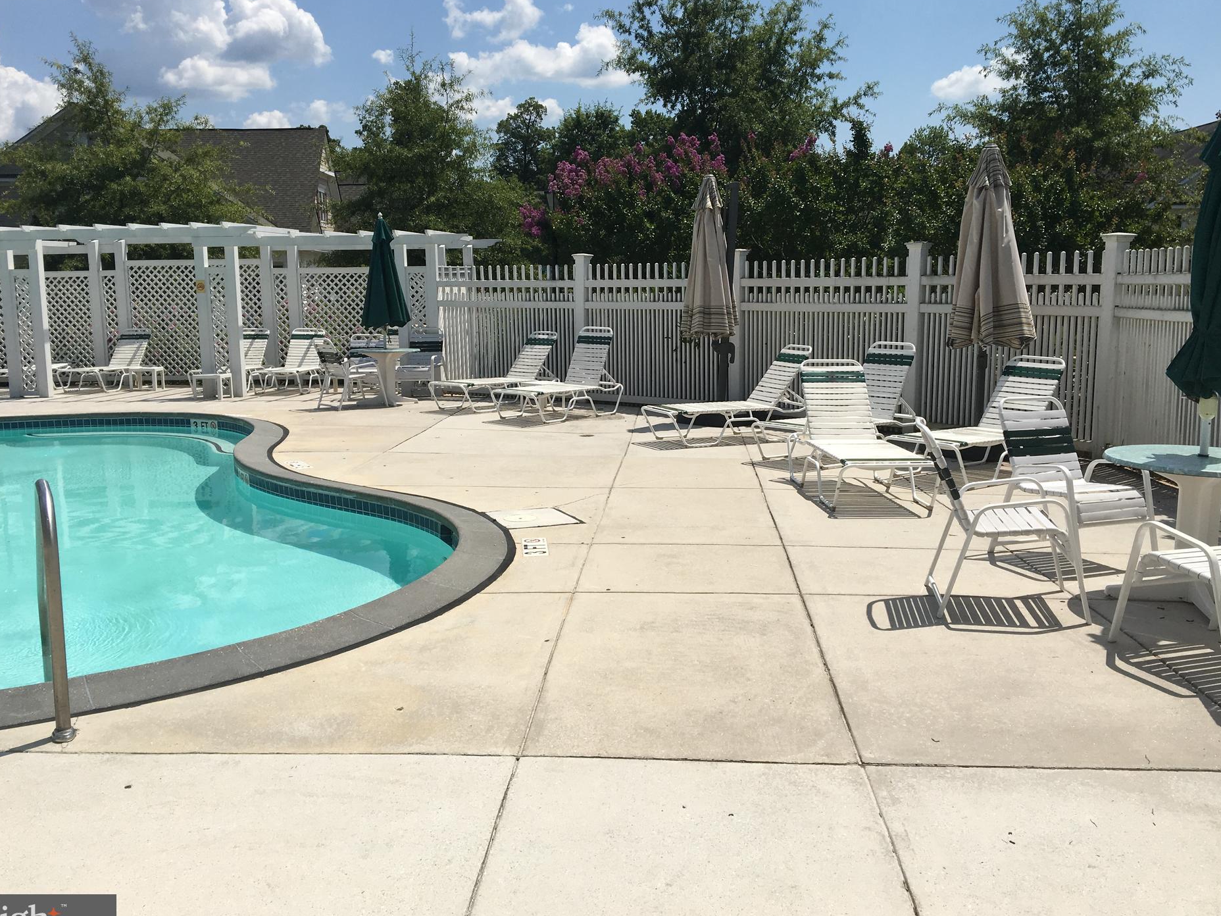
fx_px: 1129
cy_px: 443
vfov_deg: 44.2
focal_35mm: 32
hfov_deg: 56.8
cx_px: 626
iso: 25
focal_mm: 4.15
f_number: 2.2
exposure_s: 1/3205
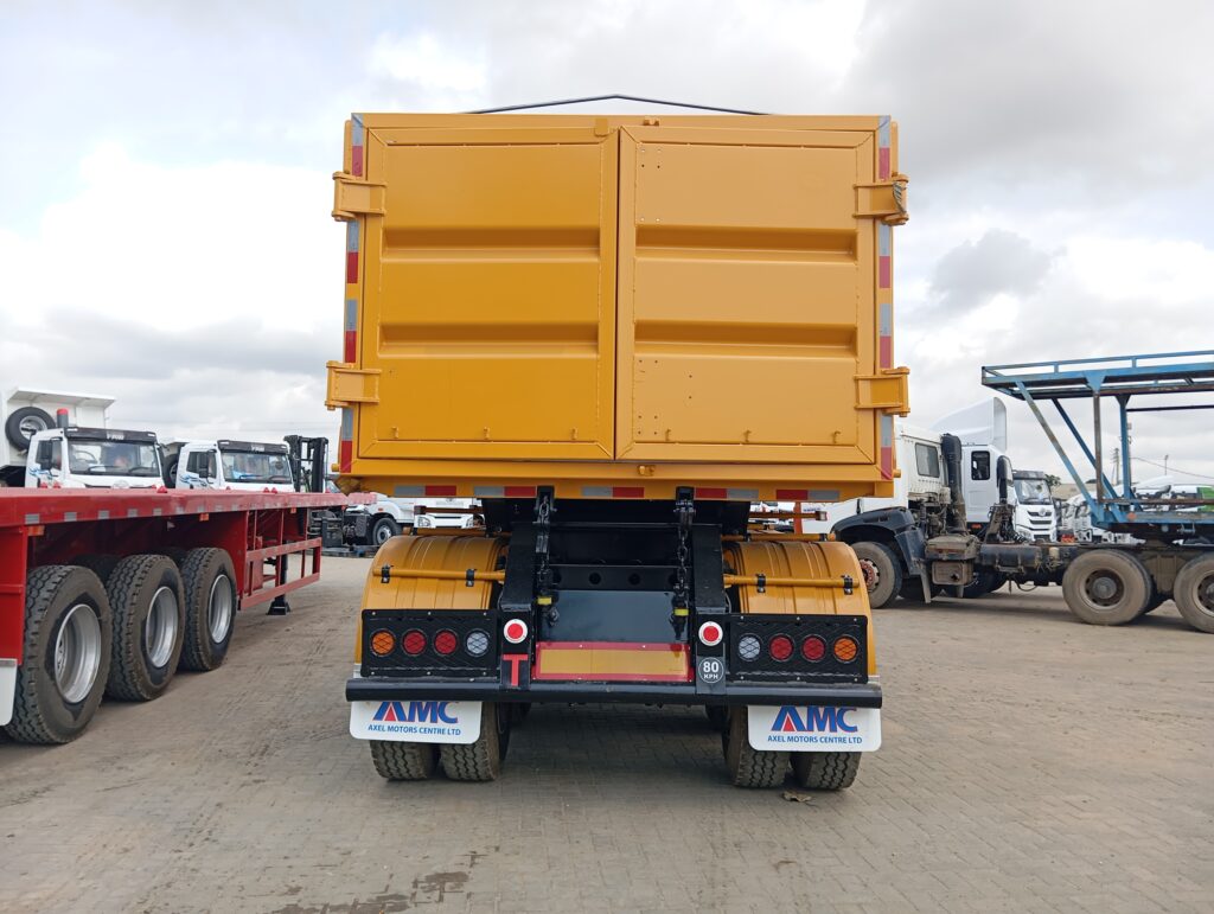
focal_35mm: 28
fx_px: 983
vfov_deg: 49.9
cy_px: 457
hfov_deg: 63.4
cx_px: 607
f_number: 1.8
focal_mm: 4.22
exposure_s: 1/412
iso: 109
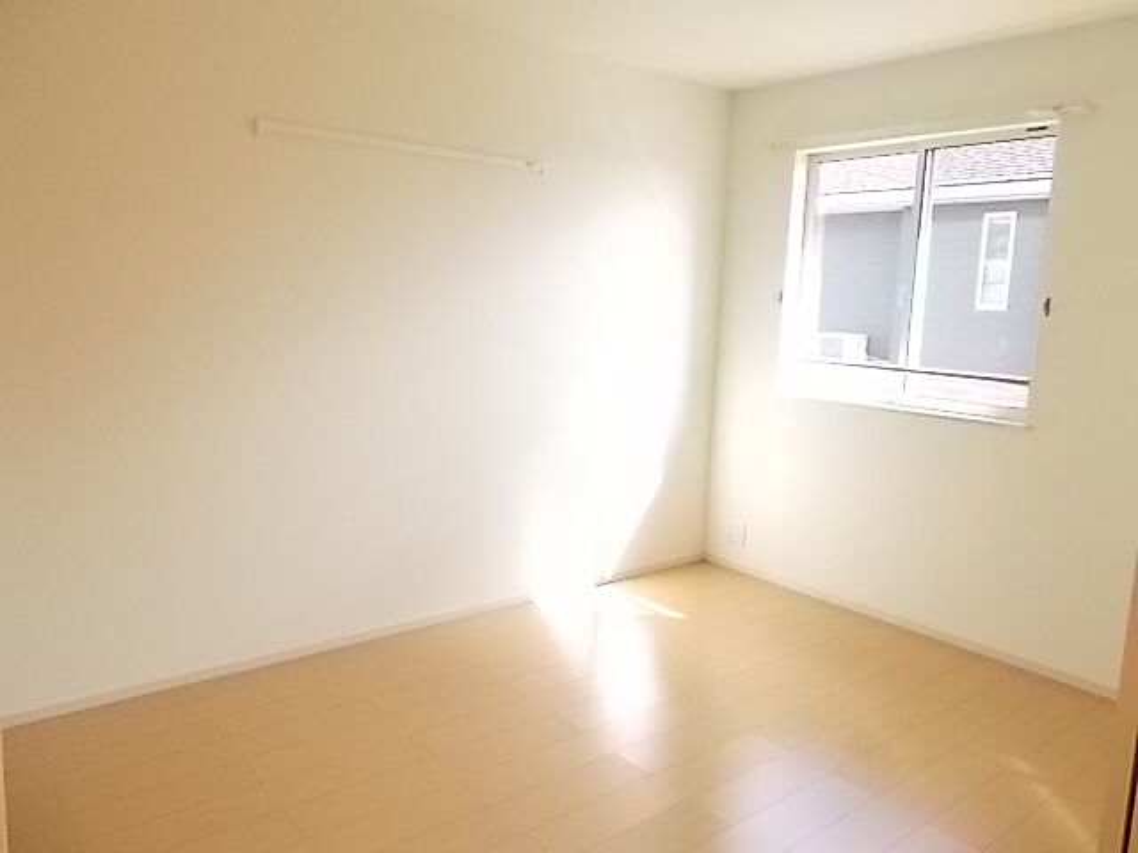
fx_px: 855
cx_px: 569
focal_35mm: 26
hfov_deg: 67.3
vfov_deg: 53.1
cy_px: 426
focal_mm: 4.6
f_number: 3.2
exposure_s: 1/125
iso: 400
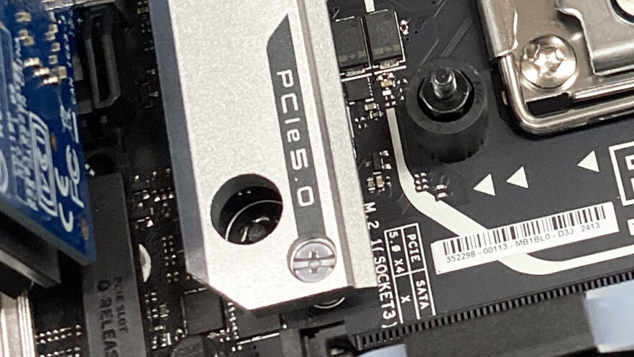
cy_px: -80
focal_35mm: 98
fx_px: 1647
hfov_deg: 21.1
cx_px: 633
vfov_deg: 12.1
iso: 80
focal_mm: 3.3
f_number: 2.4
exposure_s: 1/50
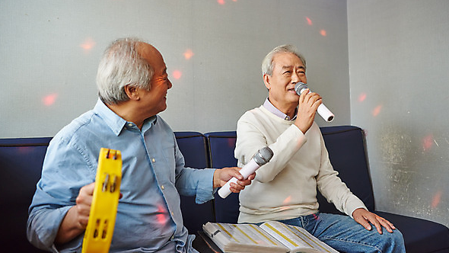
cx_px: 226
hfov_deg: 59.5
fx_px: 393
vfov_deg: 35.6
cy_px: 119
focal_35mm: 33
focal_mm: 31
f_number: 2.8
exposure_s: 1/200
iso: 400
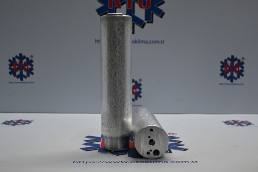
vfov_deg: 27.3
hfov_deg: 40.0
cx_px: 129
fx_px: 355
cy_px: 86
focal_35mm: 50
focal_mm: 33
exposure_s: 1/125
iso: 720
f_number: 5
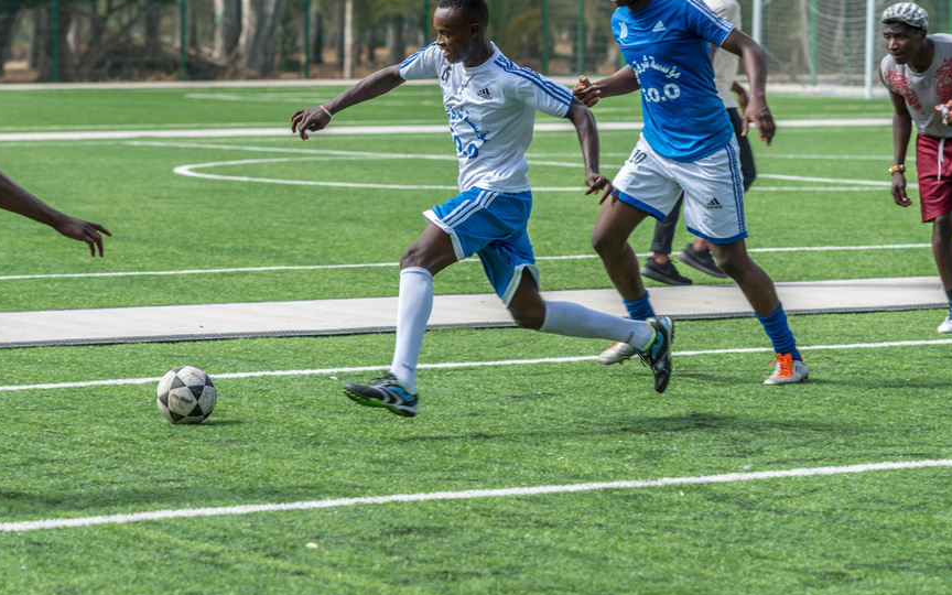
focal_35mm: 170
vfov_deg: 7.7
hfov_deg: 12.3
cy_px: 212
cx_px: 425
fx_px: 4411
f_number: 5.6
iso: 100
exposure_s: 1/320
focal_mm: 120
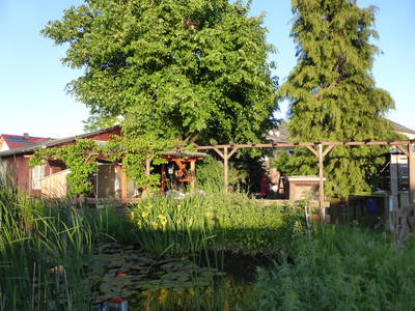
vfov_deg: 54.9
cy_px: 156
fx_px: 300
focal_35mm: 25
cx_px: 208
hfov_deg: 69.4
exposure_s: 1/200
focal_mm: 4.3
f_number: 3.3
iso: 160
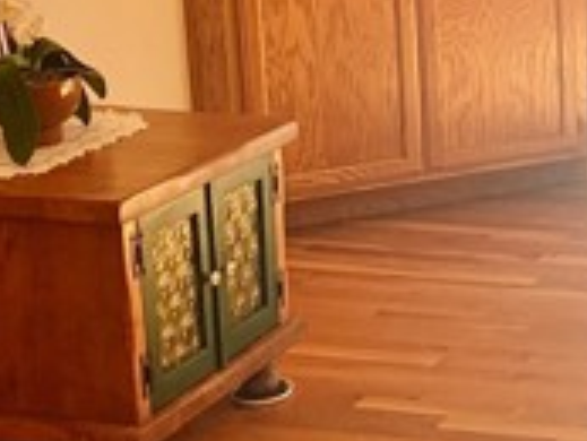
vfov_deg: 15.3
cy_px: 71
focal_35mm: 96
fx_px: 1629
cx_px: 801
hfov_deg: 18.7
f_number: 1.8
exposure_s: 1/122
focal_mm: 4.25
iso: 25
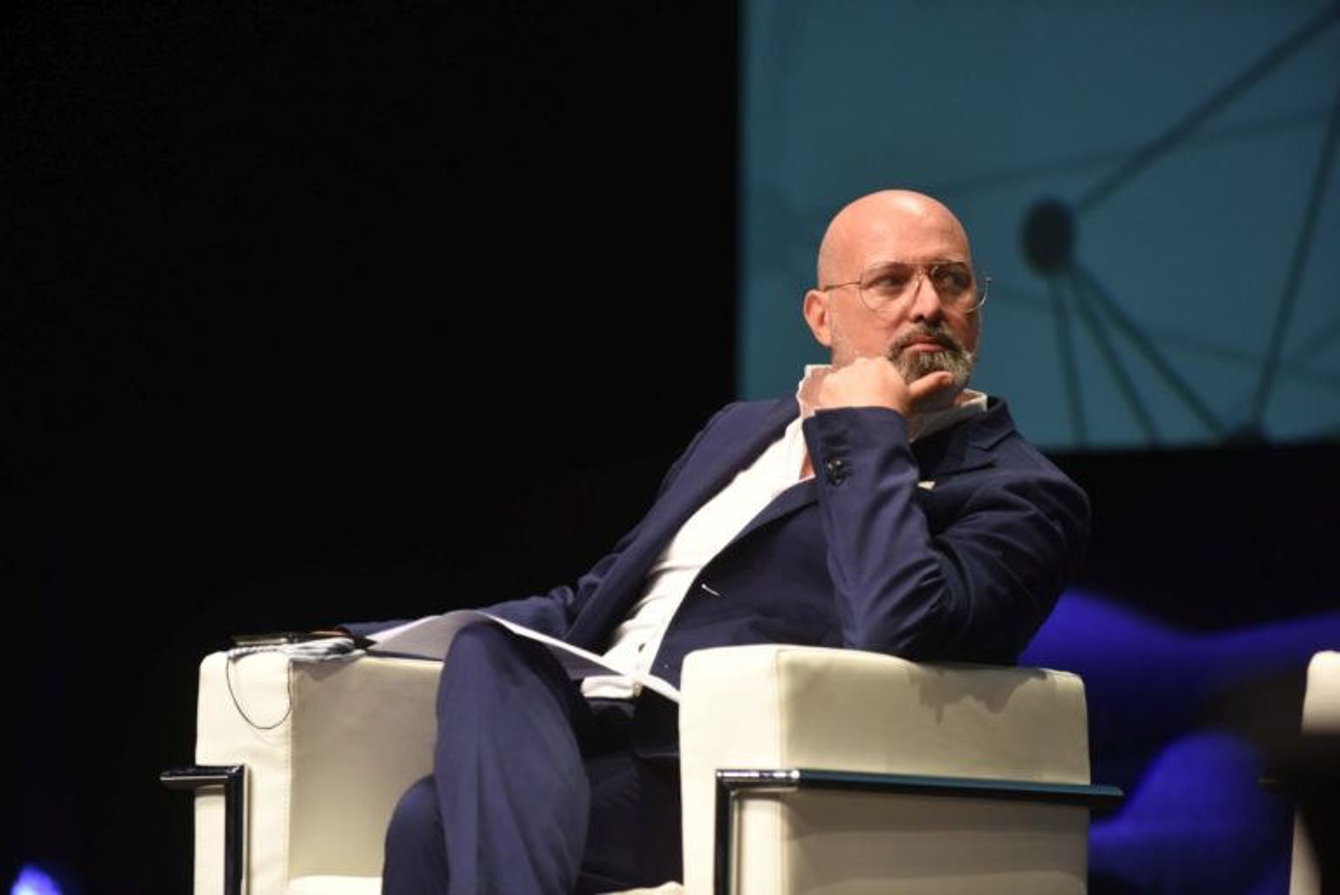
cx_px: 670
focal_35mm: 200
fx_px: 7448
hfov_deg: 10.3
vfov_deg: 6.9
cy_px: 448
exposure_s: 1/160
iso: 1600
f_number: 5
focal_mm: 200
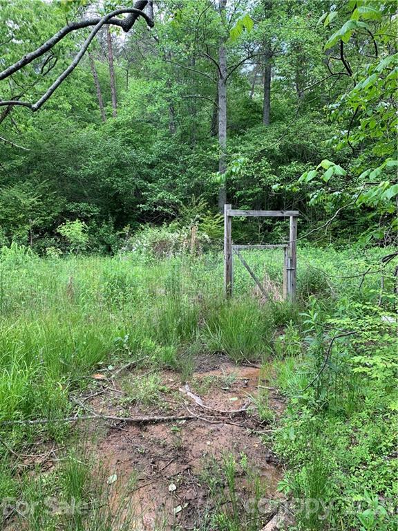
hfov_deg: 53.1
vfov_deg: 67.3
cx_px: 199
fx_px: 399
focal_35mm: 26
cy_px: 266
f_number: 1.8
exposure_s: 1/122
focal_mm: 4.25
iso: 25
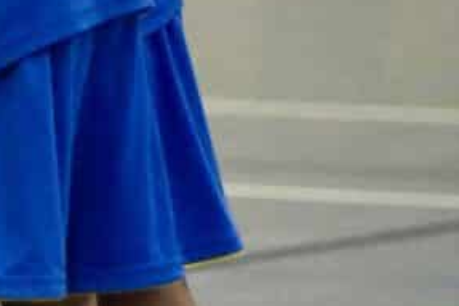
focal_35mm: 963
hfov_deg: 2.1
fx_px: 12271
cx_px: -685
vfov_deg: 1.4
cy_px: -2
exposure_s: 1/1250
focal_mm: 135
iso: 5000
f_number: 2.8
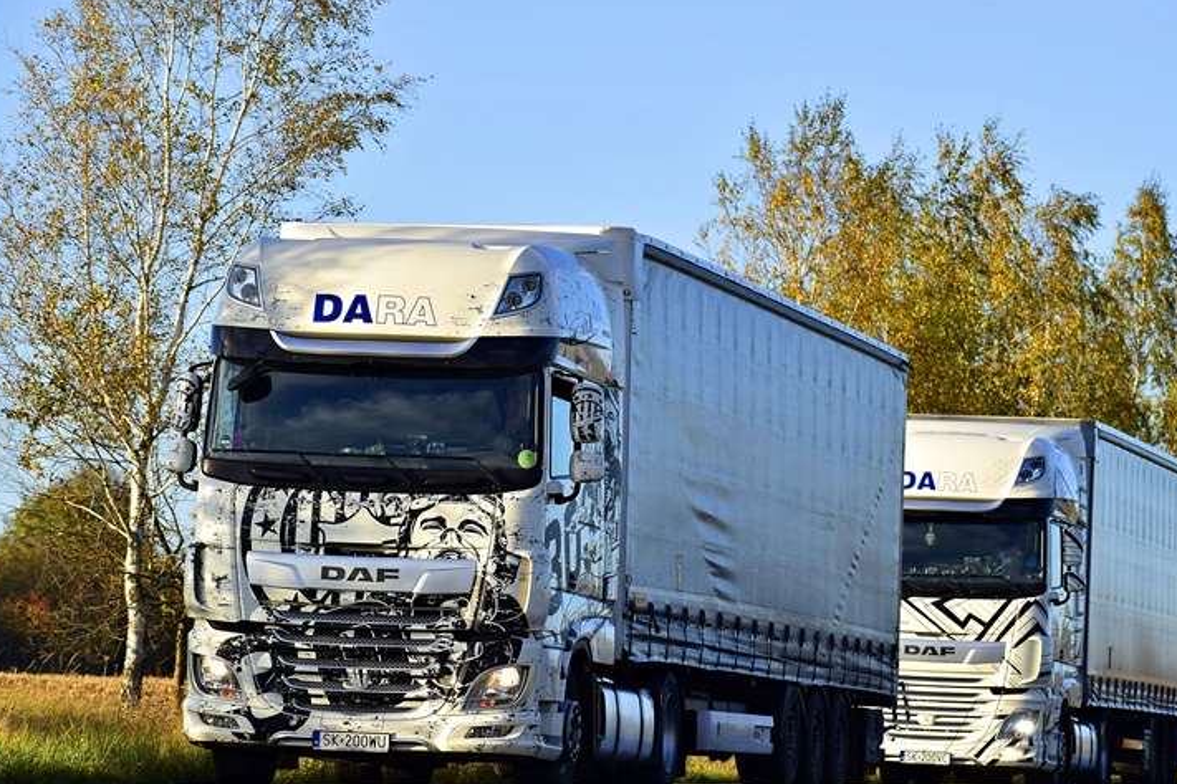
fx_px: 6179
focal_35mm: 189
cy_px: 408
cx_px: 639
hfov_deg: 10.9
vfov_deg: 7.3
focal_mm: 112
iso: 400
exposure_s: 1/800
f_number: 7.1
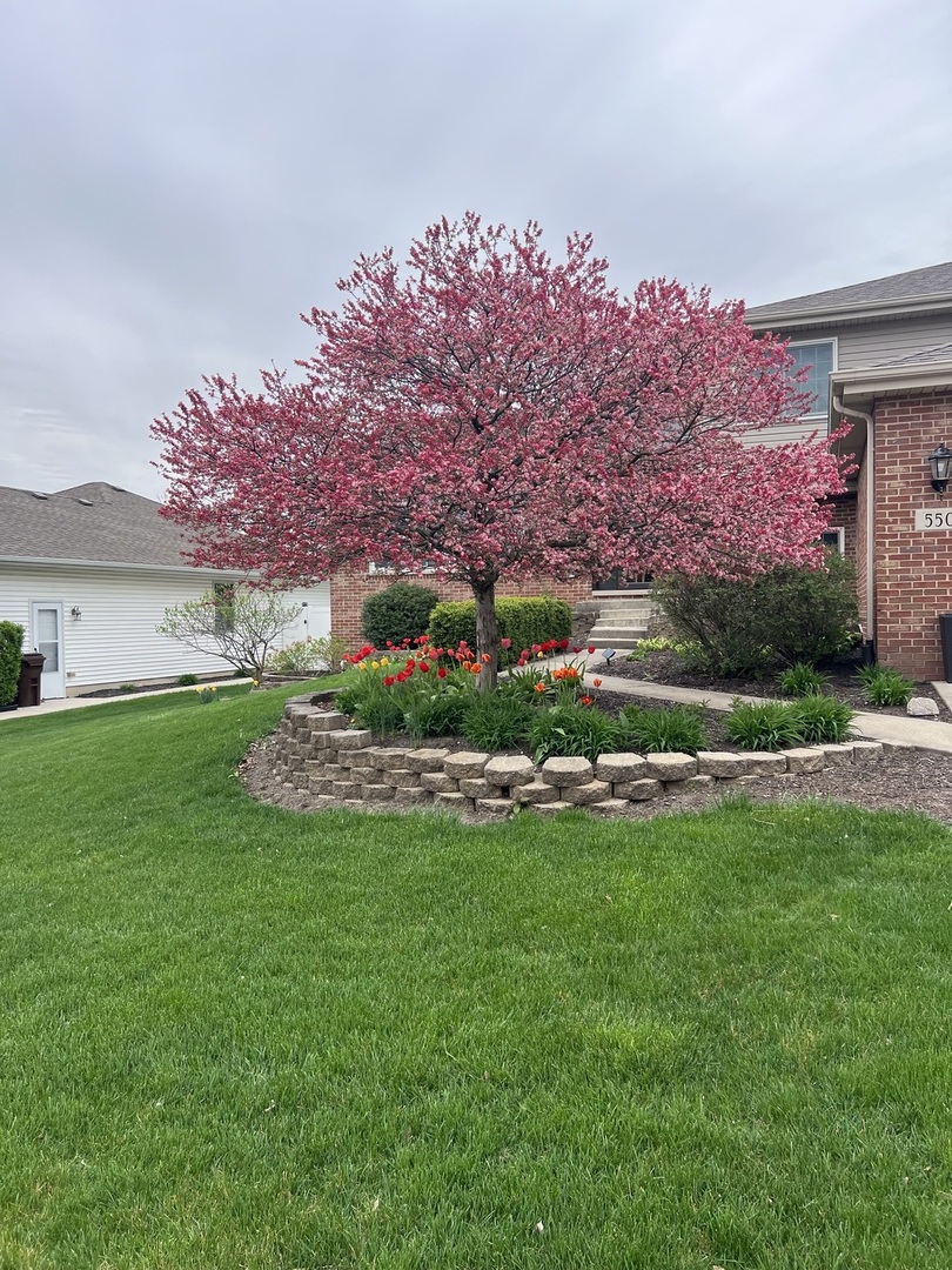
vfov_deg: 67.3
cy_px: 635
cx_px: 476
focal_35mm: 26
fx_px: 953
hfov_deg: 53.1
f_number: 1.5
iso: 50
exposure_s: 1/394
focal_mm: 5.7
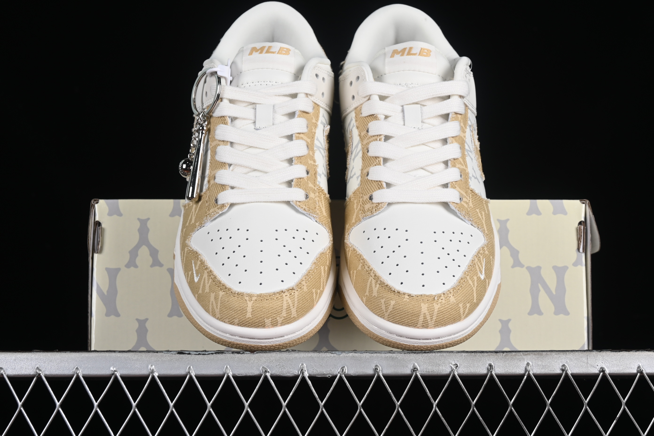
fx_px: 1362
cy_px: 218
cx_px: 327
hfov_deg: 27.0
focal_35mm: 75
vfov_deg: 18.2
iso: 160
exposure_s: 1/80
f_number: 8
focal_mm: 50
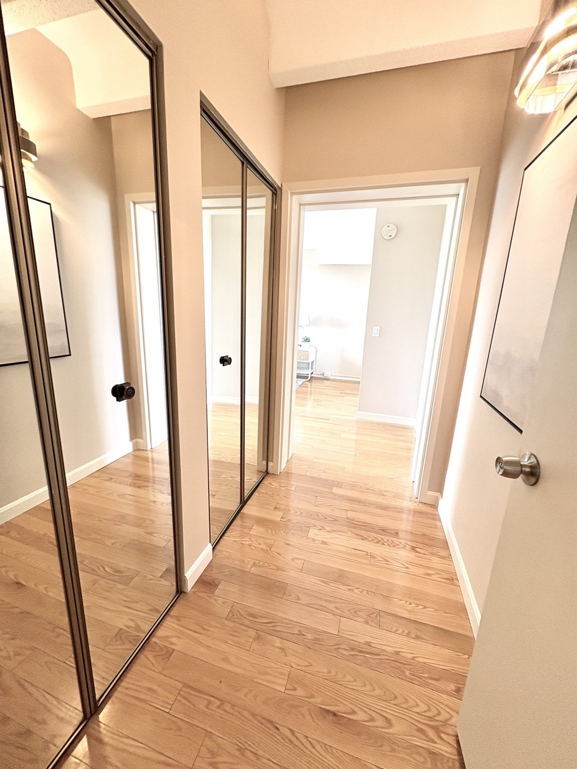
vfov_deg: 102.1
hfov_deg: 85.7
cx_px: 288
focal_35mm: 14
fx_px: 311
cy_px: 384
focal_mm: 2.22
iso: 125
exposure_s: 1/60
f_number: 2.2
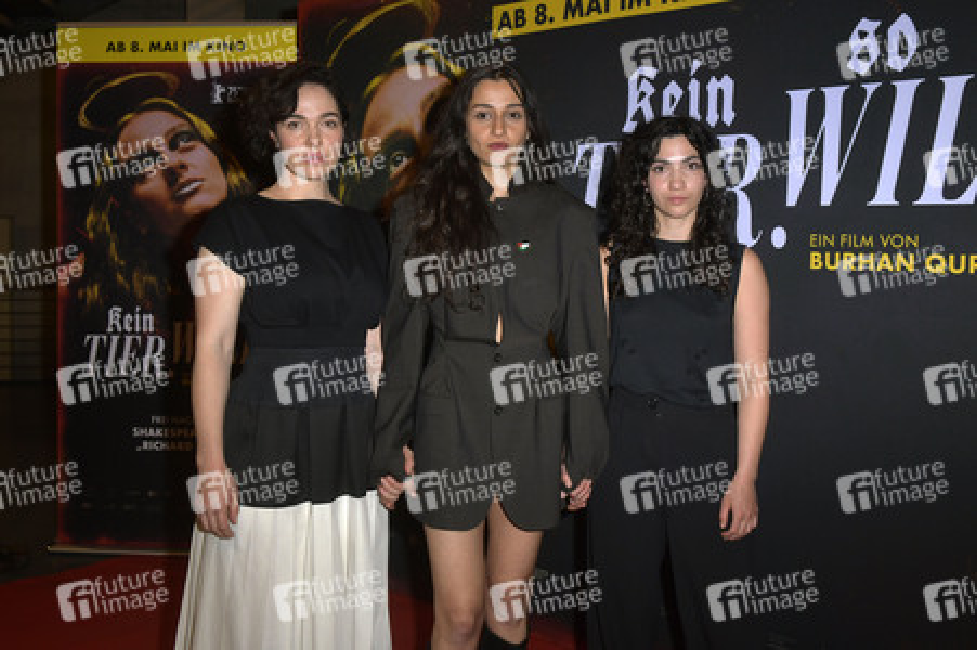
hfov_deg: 58.8
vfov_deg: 41.1
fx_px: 868
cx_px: 488
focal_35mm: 32
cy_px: 325
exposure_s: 1/200
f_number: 6.3
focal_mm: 32
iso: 640
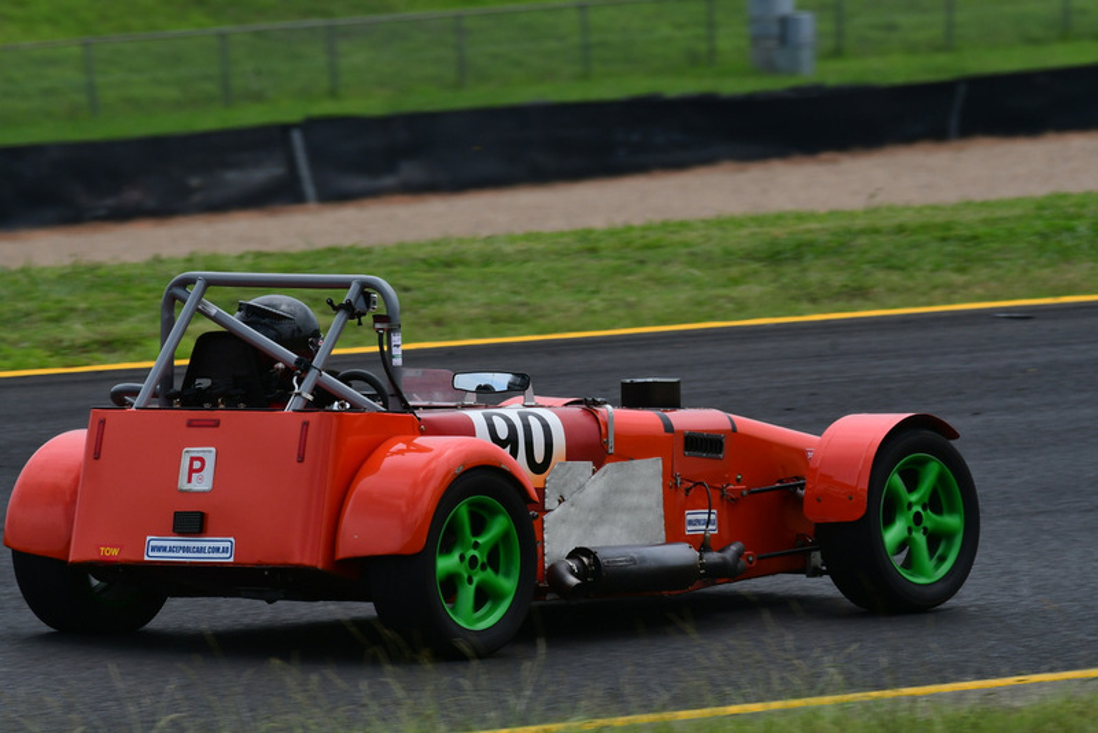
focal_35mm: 615
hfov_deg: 3.4
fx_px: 18763
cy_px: 366
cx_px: 549
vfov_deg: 2.2
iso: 400
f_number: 11
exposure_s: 1/640
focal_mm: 410
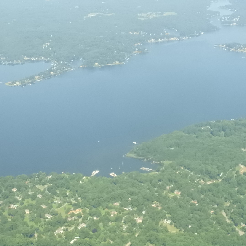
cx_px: 142
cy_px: 123
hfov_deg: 24.3
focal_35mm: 71
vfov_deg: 24.3
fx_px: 571
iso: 1600
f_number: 6
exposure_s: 1/1600
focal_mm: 10.7
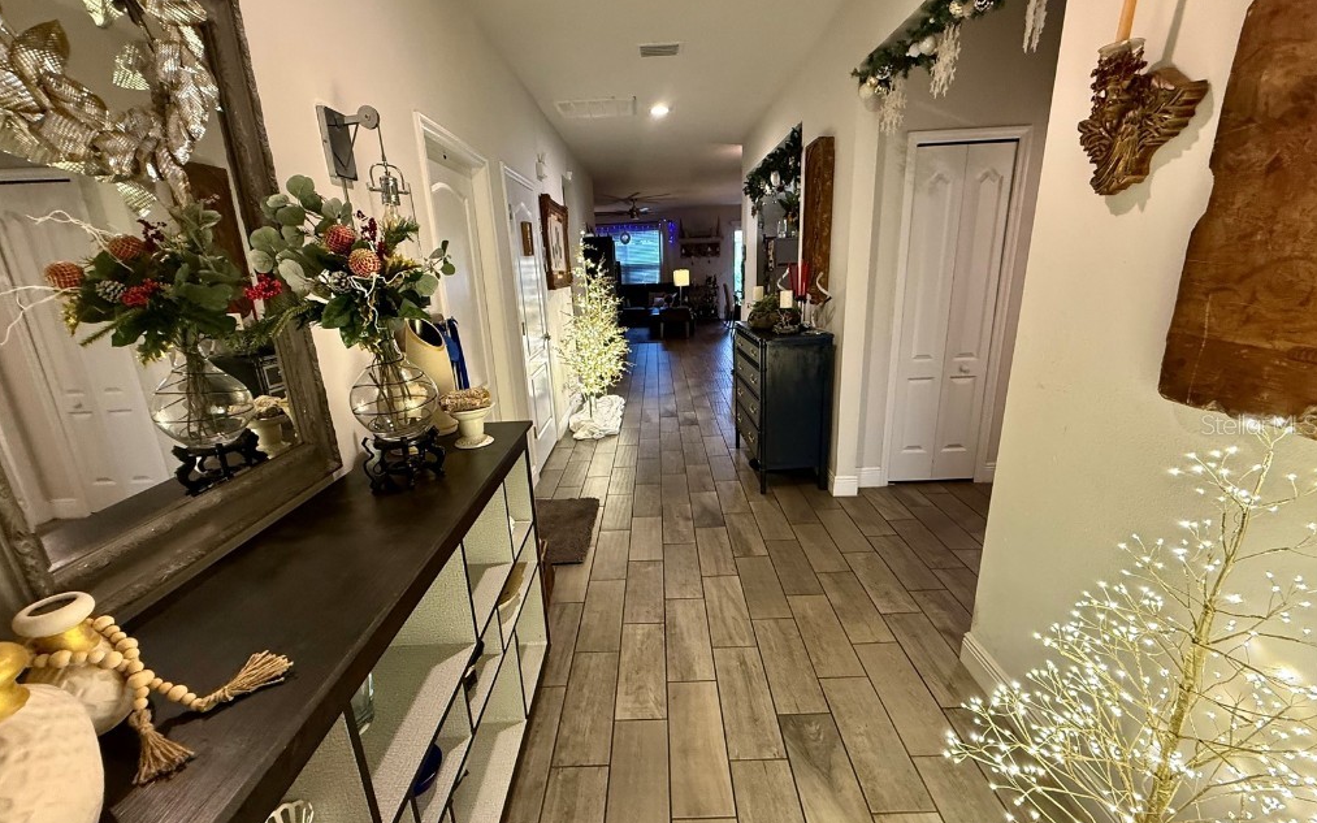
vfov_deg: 74.8
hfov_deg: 101.5
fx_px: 538
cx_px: 658
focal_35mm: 15
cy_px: 424
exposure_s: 1/60
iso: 400
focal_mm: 2.22
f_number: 2.2
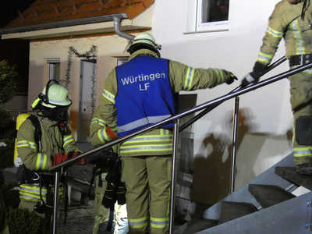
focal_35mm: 74
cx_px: 156
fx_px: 667
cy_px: 117
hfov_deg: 26.3
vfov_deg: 19.9
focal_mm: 13.3
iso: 1600
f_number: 4.4
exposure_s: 1/15
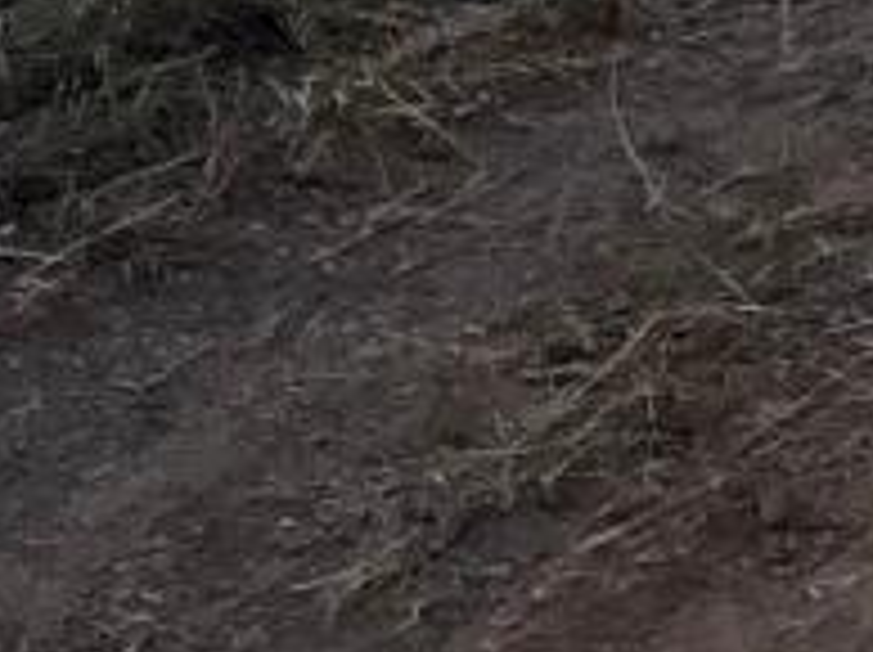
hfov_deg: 9.0
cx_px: -274
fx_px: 5466
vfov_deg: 6.0
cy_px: -1738
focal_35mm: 217
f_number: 1.8
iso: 20
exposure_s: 1/787
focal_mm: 3.99
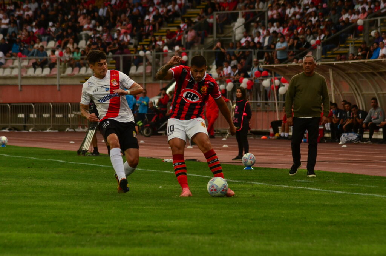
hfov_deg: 8.1
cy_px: 128
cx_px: 193
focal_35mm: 255
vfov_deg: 5.4
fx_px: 2728
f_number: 6.3
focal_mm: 170
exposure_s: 1/1600
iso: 640
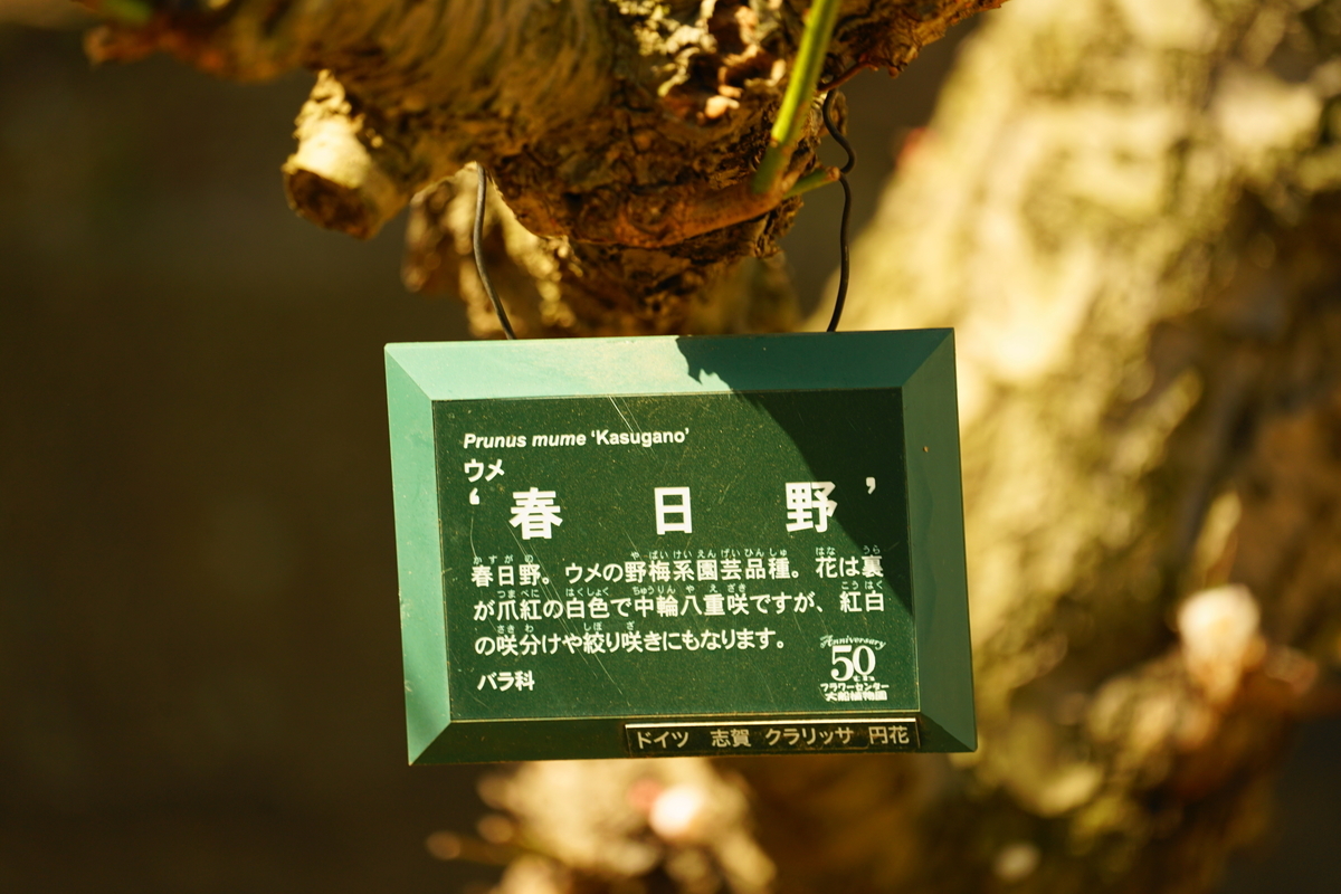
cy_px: 447
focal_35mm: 300
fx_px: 11174
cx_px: 670
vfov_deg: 4.6
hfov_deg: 6.9
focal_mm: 300
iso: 200
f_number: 5.6
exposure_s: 1/320
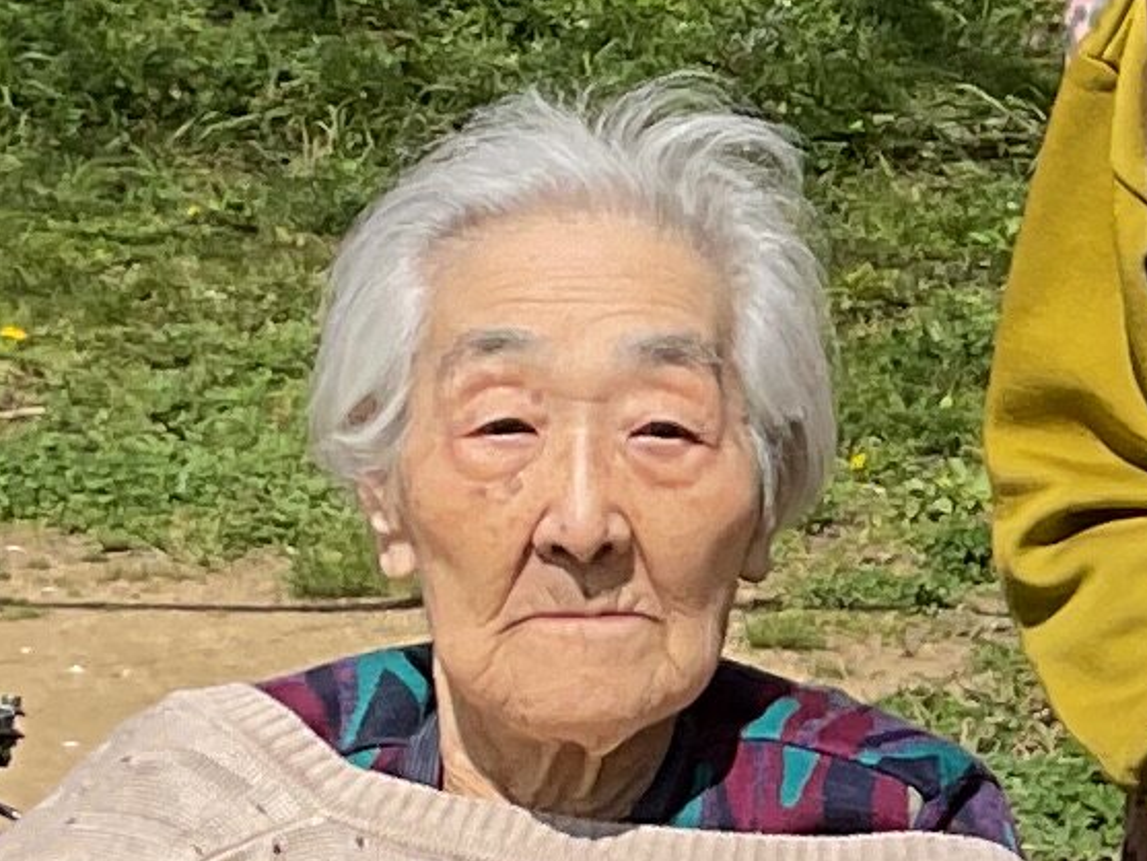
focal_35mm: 210
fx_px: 6960
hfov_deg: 8.9
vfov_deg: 7.1
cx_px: 2232
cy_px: 571
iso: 16
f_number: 1.8
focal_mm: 3
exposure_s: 1/1984
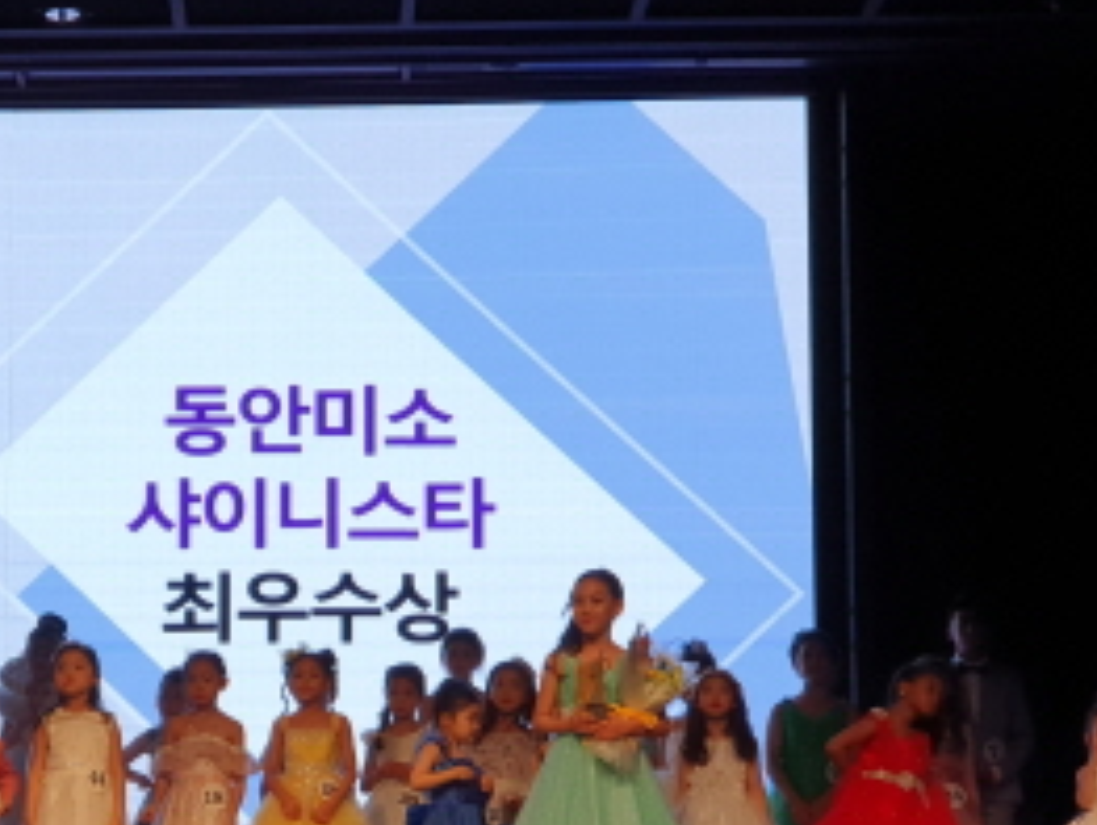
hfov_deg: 17.6
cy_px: 603
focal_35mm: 109
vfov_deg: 13.6
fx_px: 3457
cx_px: -17
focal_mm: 6
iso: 40
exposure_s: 1/120
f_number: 2.4
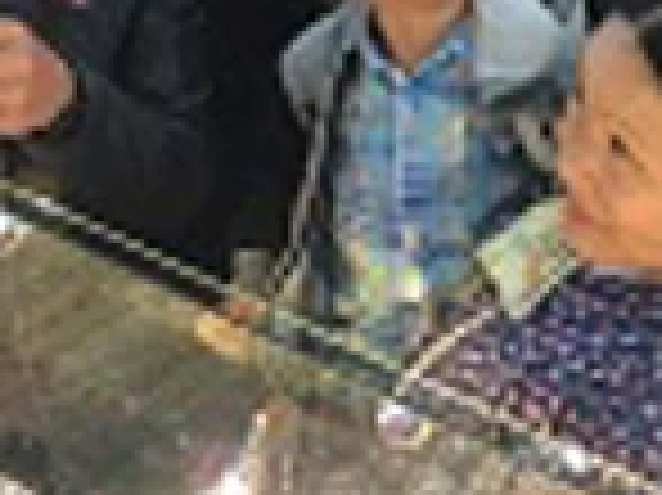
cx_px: 140
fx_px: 1471
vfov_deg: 17.9
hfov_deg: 25.0
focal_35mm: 77
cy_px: -148
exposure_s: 1/30
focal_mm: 4.15
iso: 40
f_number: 2.2
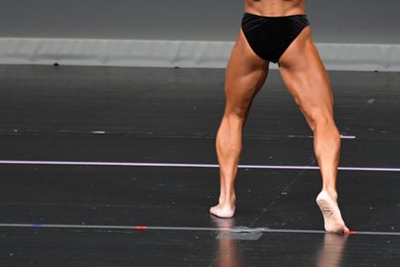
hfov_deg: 3.4
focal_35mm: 614
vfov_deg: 2.2
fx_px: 6822
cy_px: 46
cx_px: 282
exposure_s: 1/400
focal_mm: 230
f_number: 5.6
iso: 4000
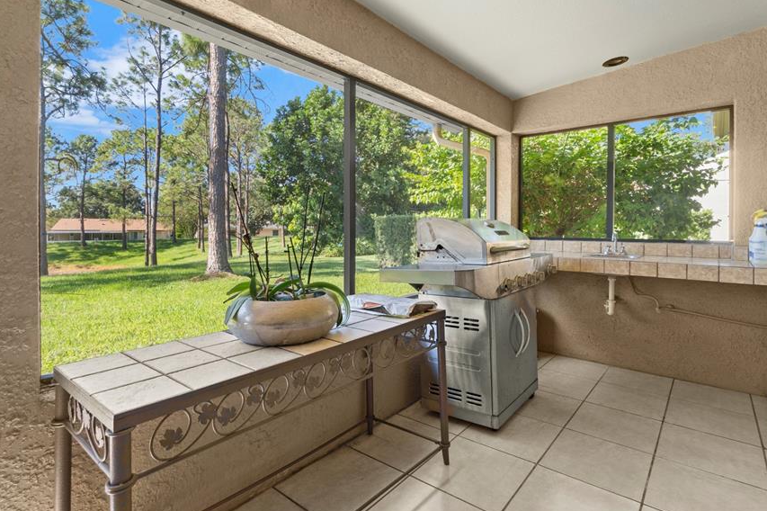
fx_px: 383
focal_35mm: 18
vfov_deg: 67.2
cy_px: 233
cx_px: 400
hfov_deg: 90.0
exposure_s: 1/5
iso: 100
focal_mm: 10
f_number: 8
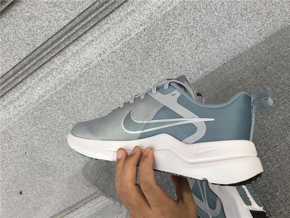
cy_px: 109
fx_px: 260
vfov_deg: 45.4
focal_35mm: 31
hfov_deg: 58.4
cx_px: 145
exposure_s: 1/171
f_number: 2.4
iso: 25
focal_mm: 3.3
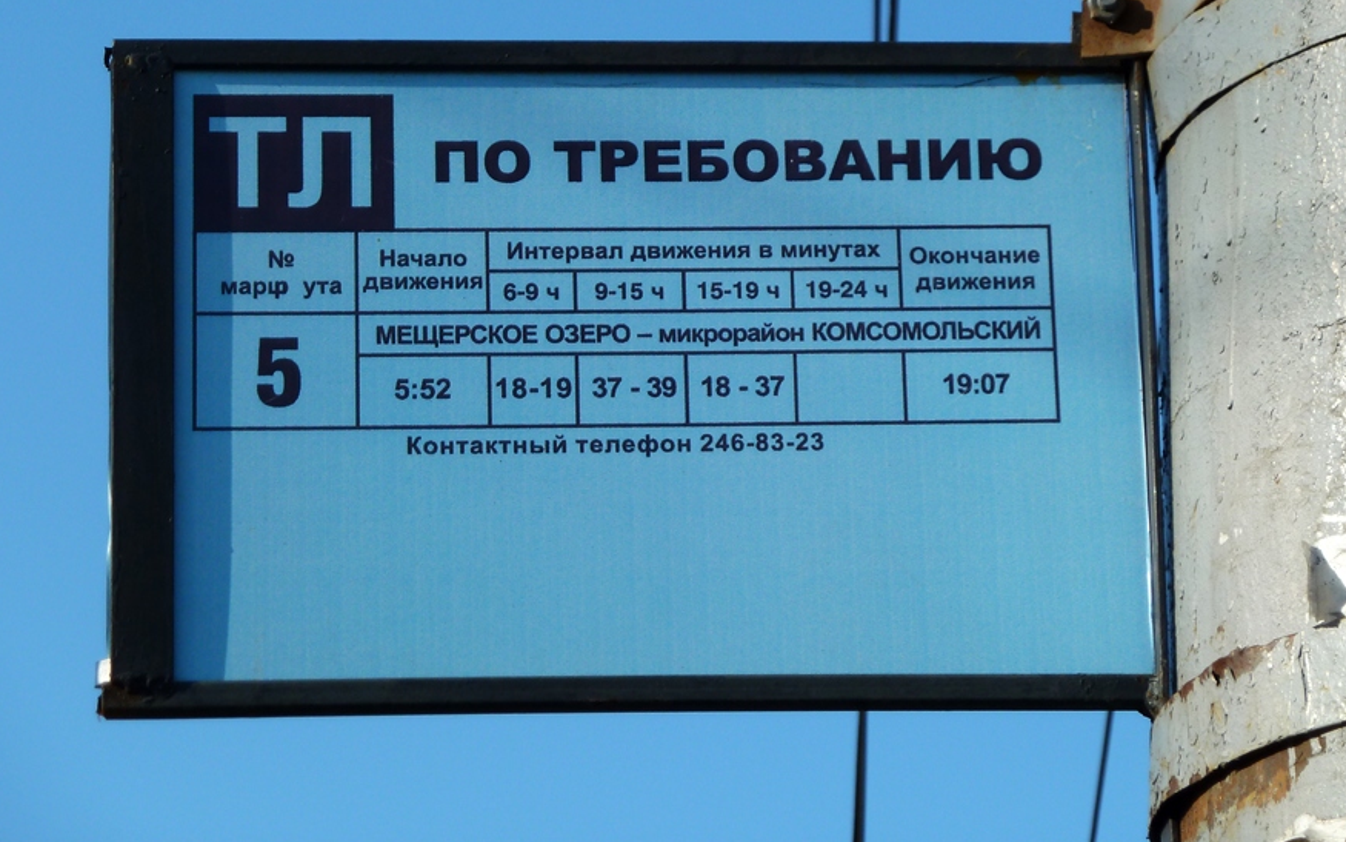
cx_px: 692
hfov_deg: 10.7
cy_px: 326
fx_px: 7190
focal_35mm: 196
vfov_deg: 6.7
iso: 80
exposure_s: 1/320
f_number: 4.5
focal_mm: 25.9
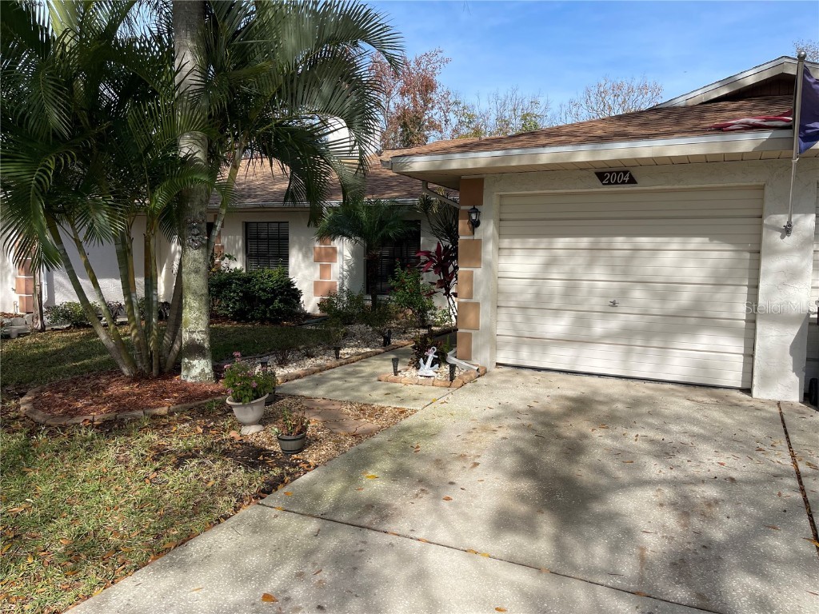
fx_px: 615
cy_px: 307
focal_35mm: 26
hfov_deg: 67.3
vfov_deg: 53.1
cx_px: 410
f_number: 1.6
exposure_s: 1/3257
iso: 32
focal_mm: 5.1
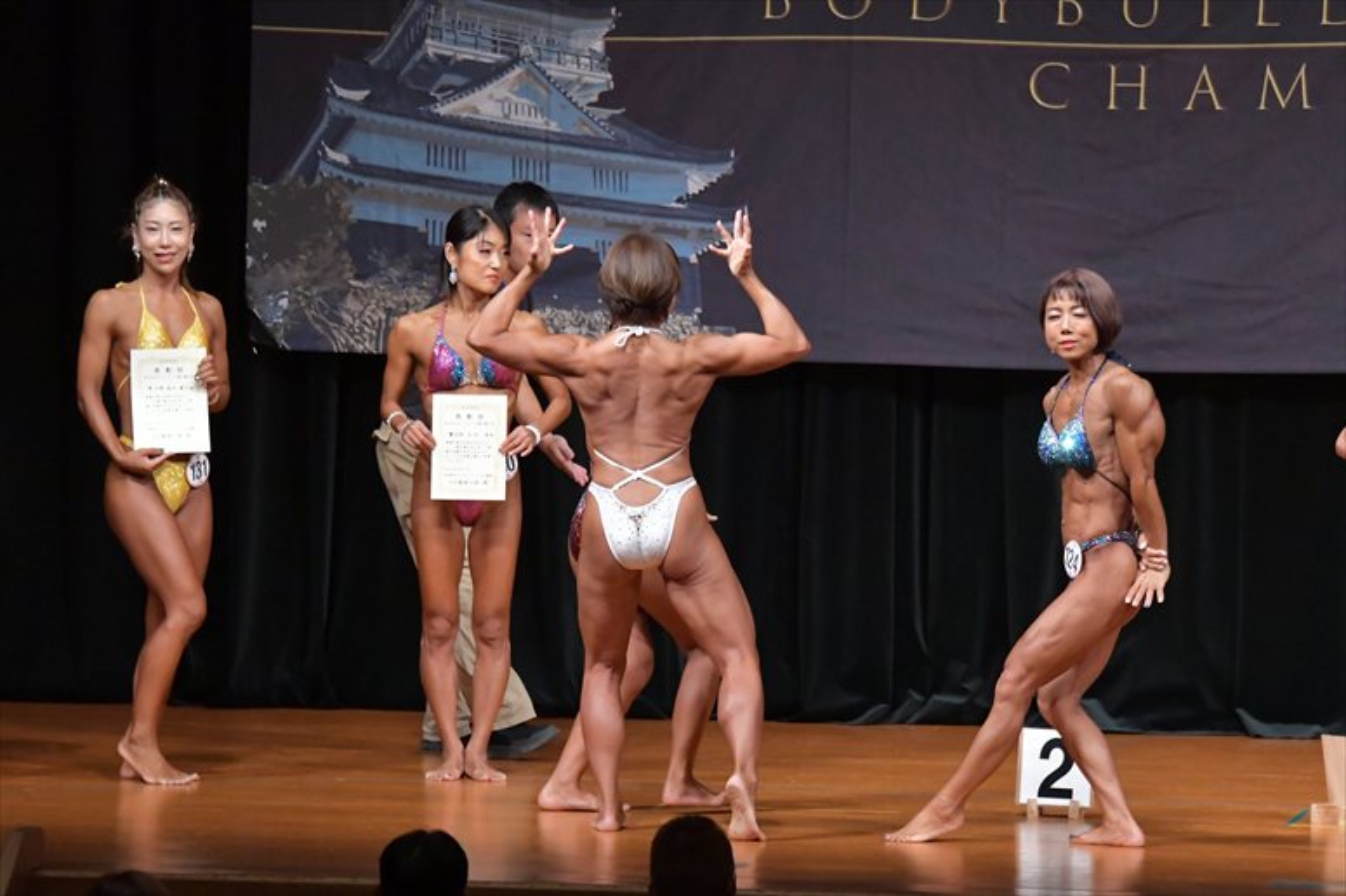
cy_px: 448
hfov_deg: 9.2
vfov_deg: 6.1
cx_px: 673
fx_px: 8409
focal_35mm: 225
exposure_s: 1/400
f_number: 5.6
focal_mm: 150
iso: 6400
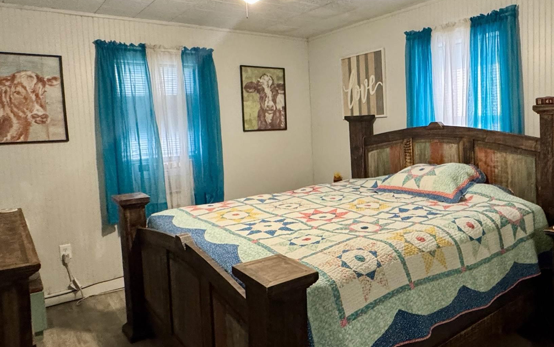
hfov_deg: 65.6
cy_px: 159
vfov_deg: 44.5
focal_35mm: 28
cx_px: 342
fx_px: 423
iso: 640
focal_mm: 2.22
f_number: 2.2
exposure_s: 1/60
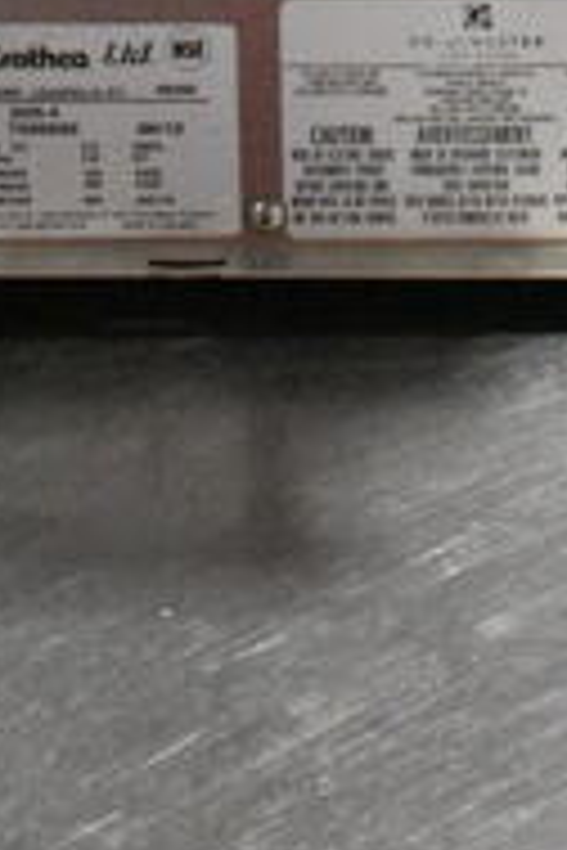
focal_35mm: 145
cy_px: -1028
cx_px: 621
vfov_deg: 12.0
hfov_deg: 9.4
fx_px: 3425
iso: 6400
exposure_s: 1/200
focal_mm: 20
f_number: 7.1
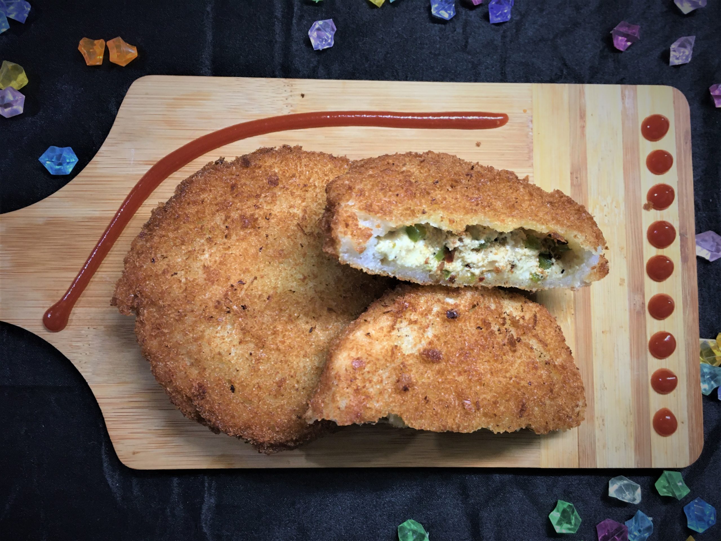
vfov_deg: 48.2
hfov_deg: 61.7
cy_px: 270
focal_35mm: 29
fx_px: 604
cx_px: 360
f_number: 2.2
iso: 125
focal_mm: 4.15
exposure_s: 1/33
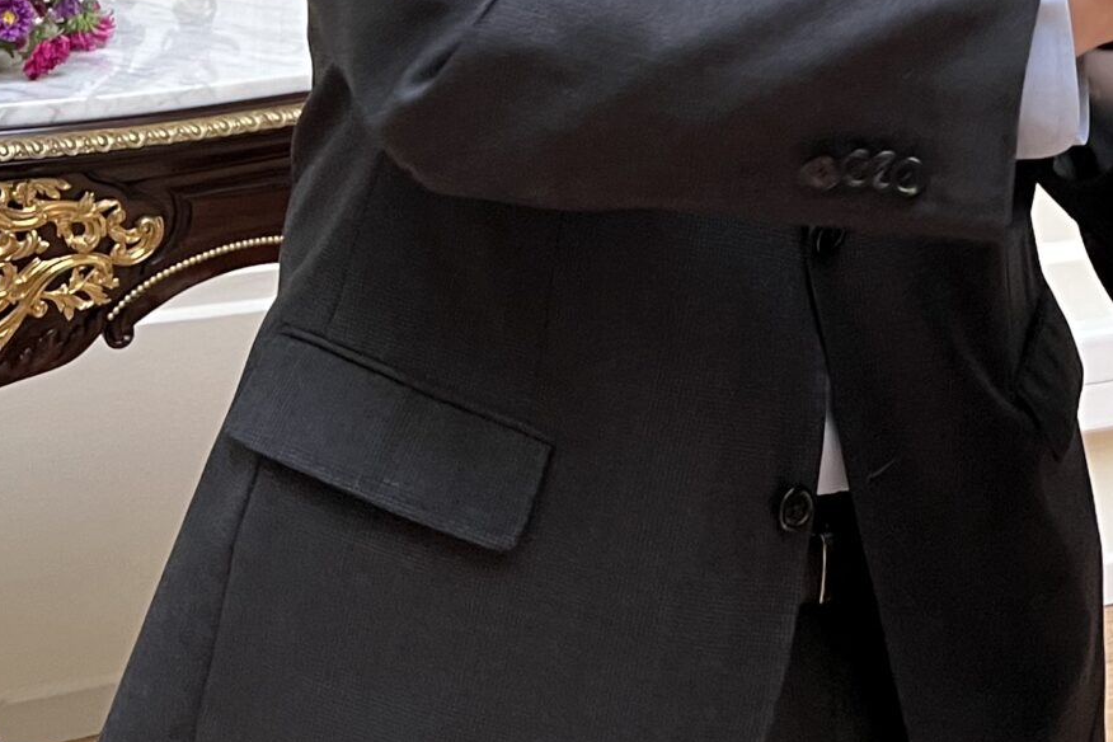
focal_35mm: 79
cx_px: 1207
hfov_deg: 24.1
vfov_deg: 16.0
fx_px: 2442
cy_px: -342
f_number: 1.5
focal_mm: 5.7
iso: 160
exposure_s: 1/60
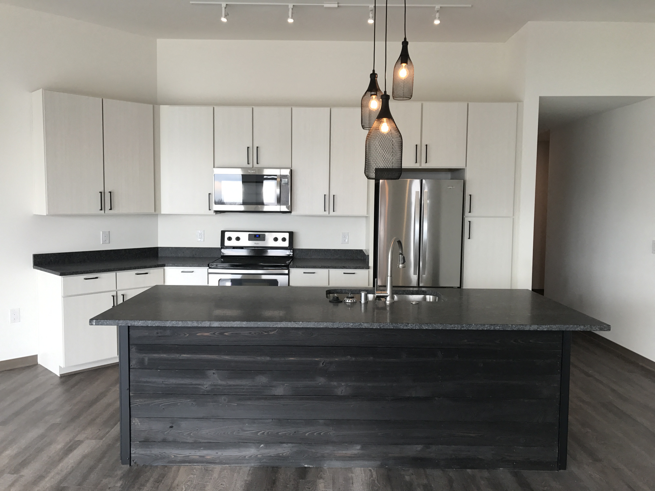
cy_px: 246
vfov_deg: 49.7
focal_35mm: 28
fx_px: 530
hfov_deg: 63.4
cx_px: 328
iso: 25
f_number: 1.8
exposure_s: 1/60
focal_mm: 3.99
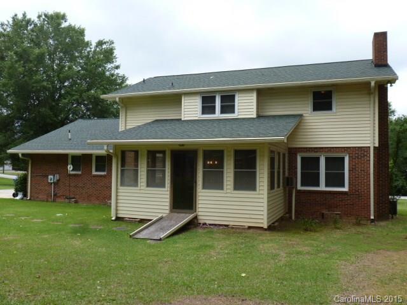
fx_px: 353
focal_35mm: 30
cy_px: 152
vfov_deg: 46.8
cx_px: 204
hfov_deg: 60.0
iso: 100
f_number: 4
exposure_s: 1/200
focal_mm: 5.4
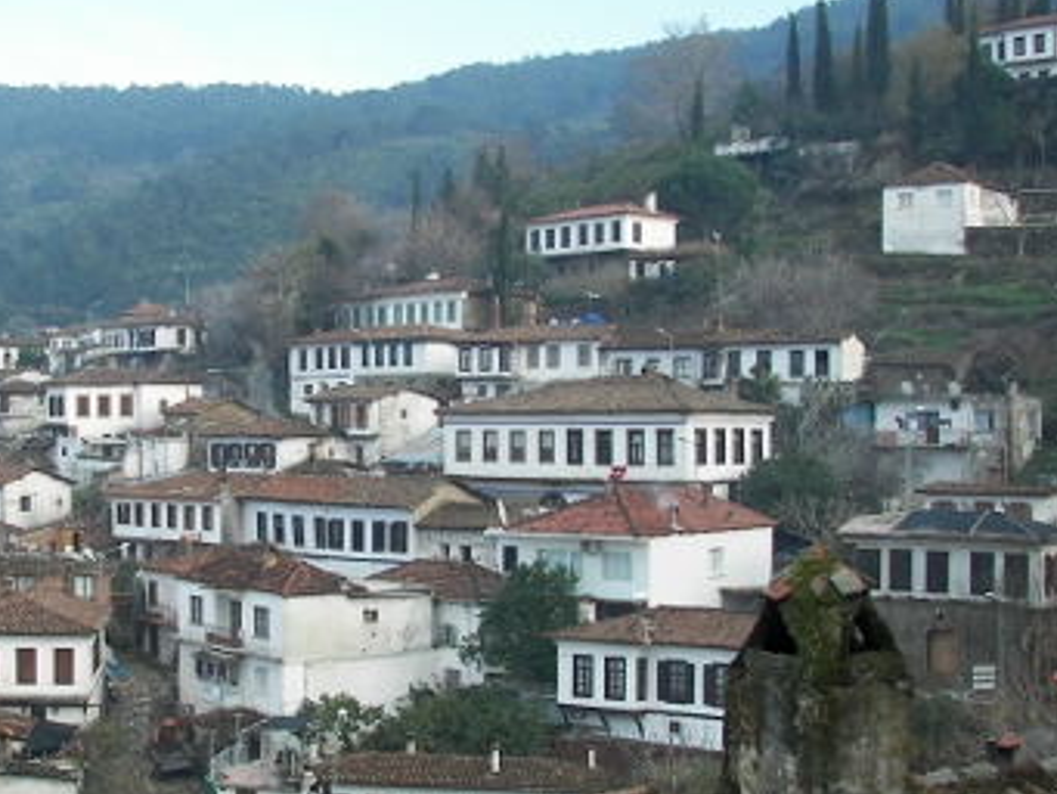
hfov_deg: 32.7
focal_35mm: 58
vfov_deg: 25.2
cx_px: 291
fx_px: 1772
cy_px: 448
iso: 50
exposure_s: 1/160
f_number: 2.8
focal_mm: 6
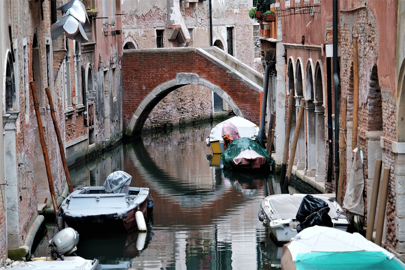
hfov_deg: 10.1
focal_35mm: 203
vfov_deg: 6.8
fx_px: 2284
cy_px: 135
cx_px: 202
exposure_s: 1/20
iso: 200
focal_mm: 135
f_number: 5.6
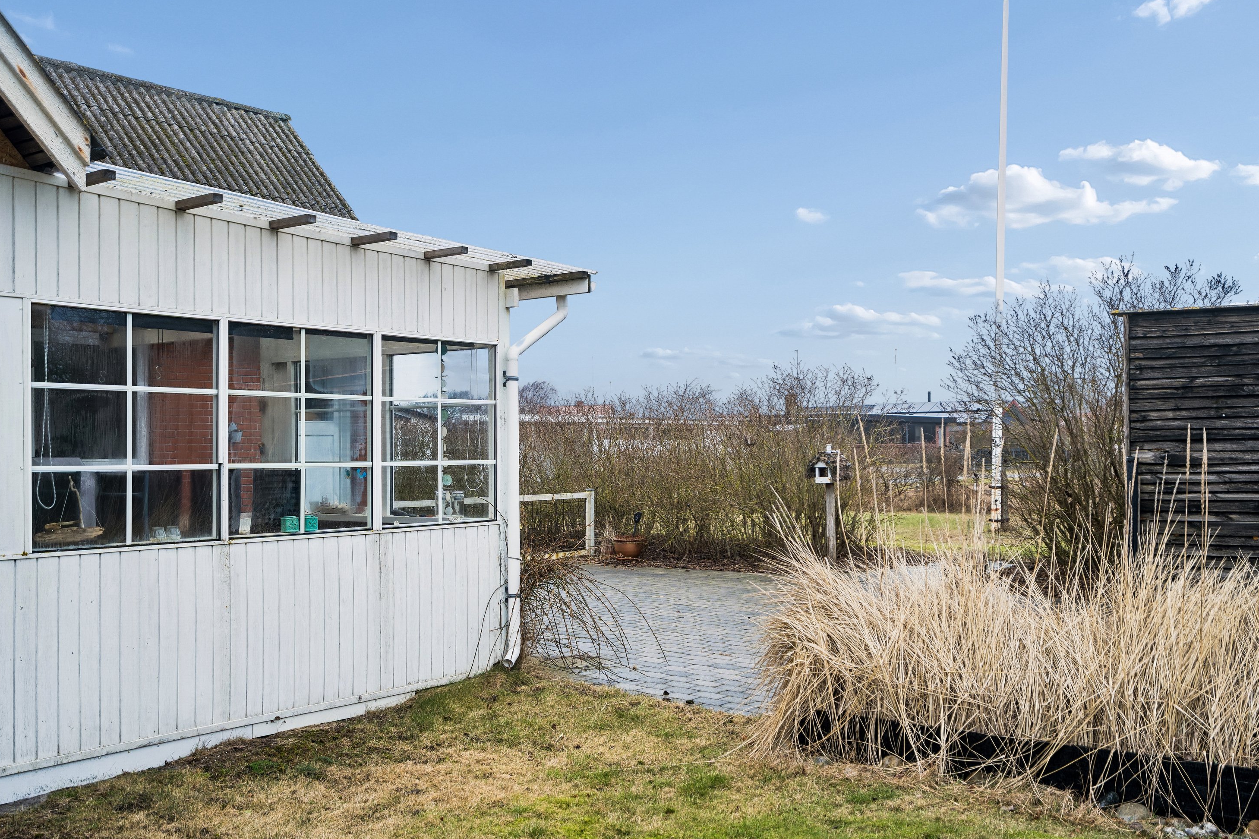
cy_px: 430
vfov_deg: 36.9
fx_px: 1259
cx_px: 621
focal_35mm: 36
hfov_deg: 53.1
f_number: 4
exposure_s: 1/160
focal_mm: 35
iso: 200
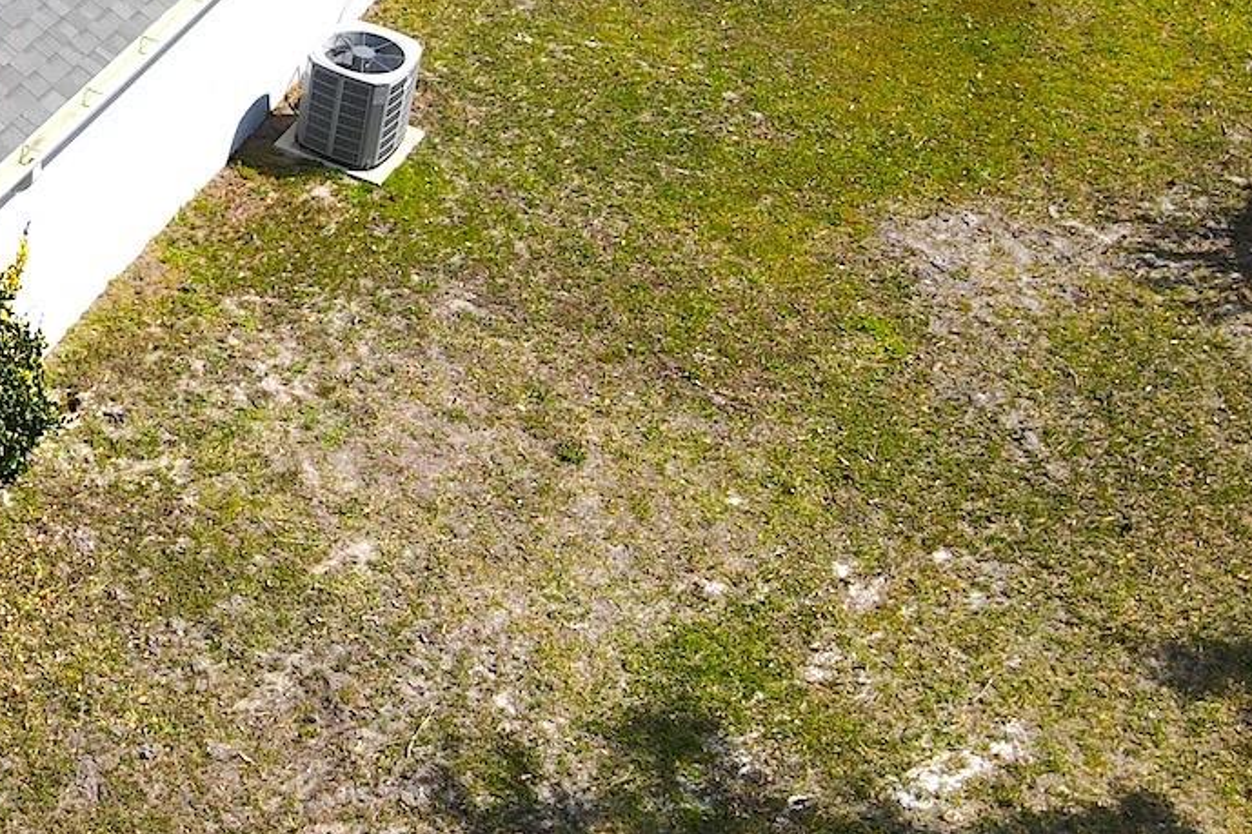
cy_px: -22
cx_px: -173
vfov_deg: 22.4
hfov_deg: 30.3
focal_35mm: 58
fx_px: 2017
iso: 100
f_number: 2.8
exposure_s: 1/640
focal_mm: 4.5
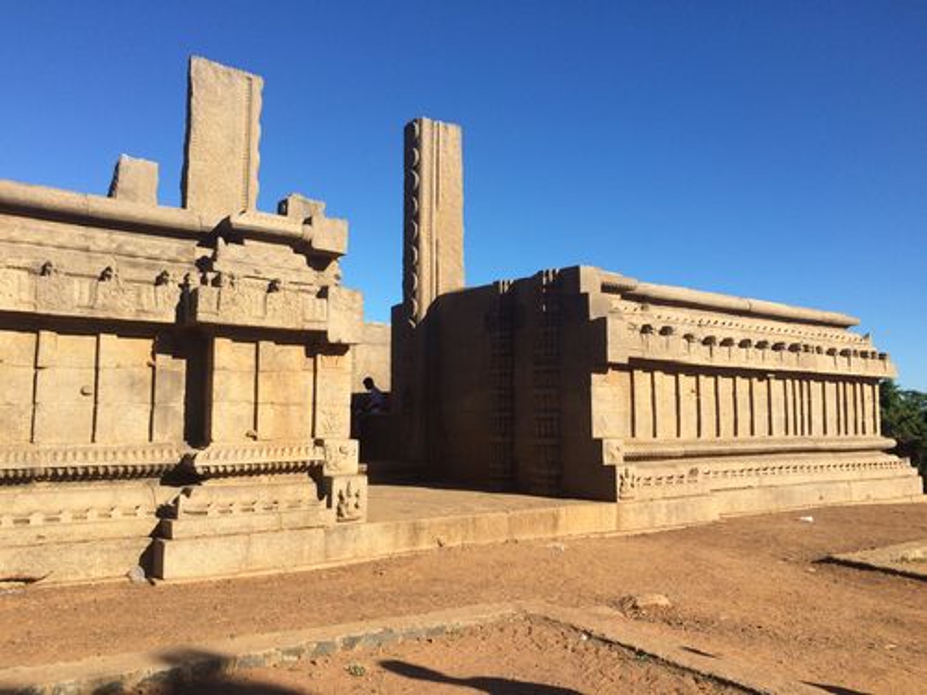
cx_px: 464
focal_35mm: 29
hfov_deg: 61.7
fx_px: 777
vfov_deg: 48.2
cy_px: 348
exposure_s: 1/1953
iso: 32
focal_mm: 4.15
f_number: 2.2
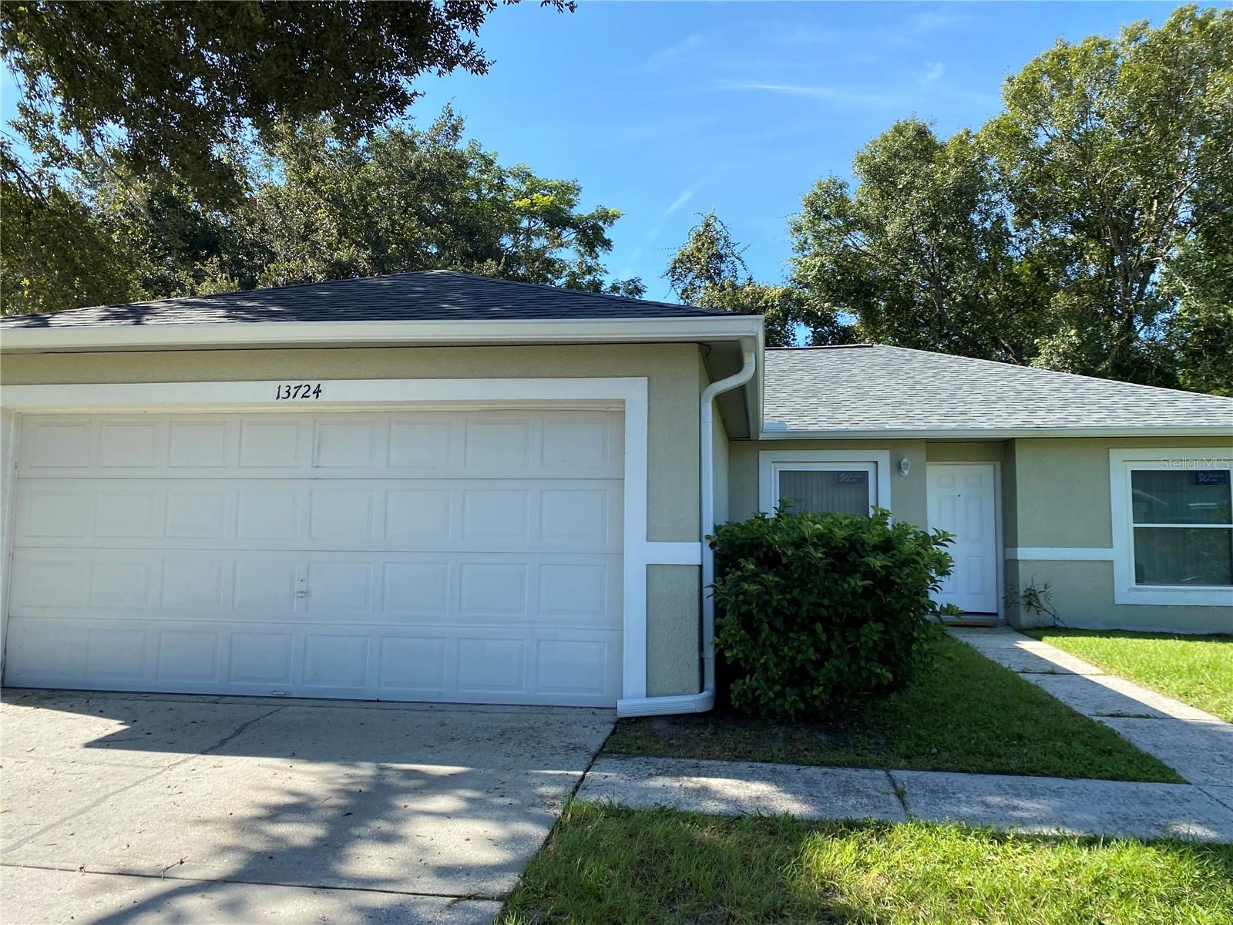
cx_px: 616
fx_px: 926
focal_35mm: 26
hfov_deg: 67.3
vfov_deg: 53.1
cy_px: 462
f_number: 1.8
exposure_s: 1/1124
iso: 32
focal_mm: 4.25
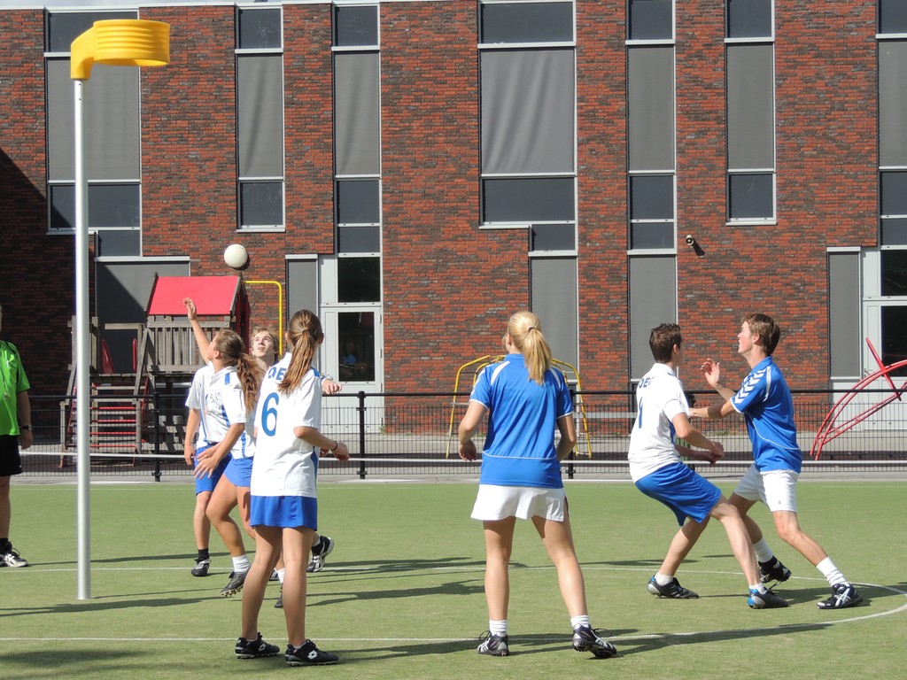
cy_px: 340
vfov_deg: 14.1
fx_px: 2751
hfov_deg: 18.7
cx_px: 454
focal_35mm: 105
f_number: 4.2
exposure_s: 1/800
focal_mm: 18.7
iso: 100
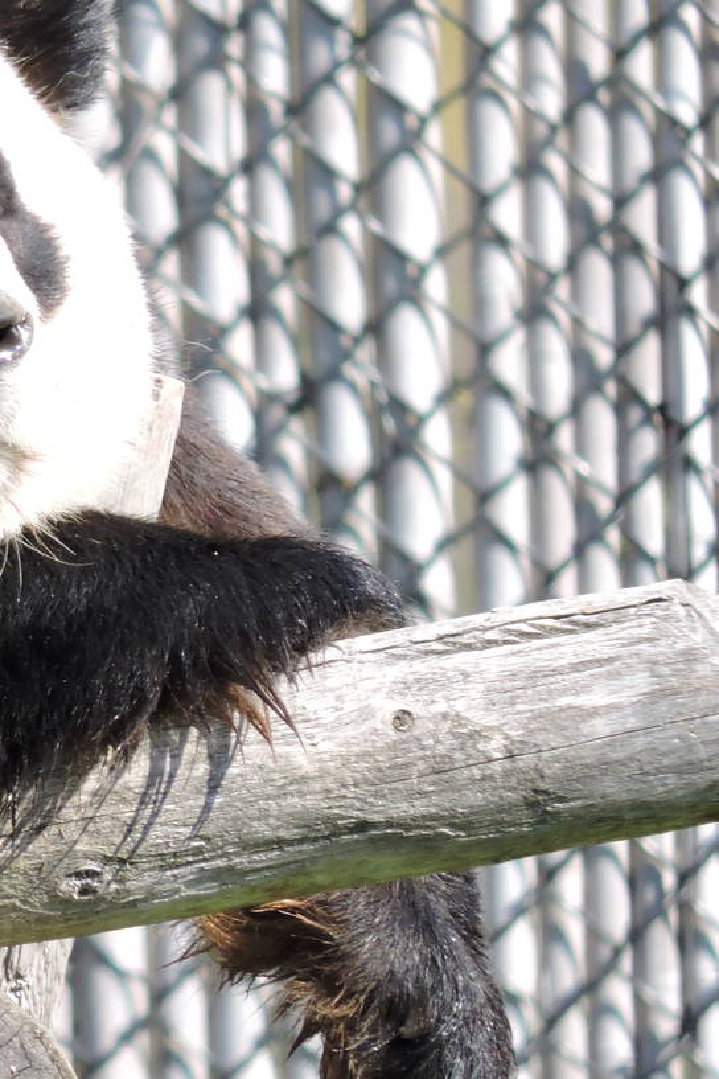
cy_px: 637
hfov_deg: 0.7
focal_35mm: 1835
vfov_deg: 1.1
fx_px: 54969
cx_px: -317
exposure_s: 1/500
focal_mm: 160.5
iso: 280
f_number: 5.5
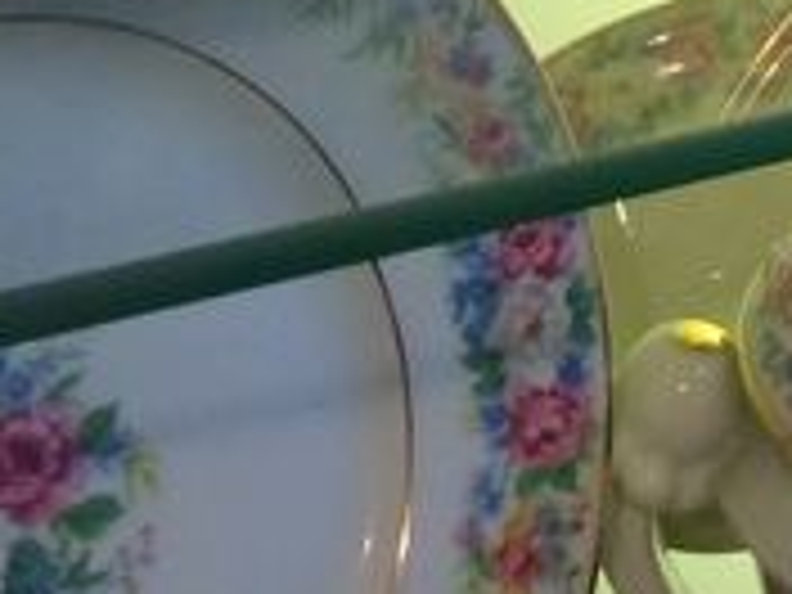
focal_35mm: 148
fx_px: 3386
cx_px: 1485
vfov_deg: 9.0
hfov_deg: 12.1
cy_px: -857
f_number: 2.2
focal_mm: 4.15
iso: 50
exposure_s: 1/30
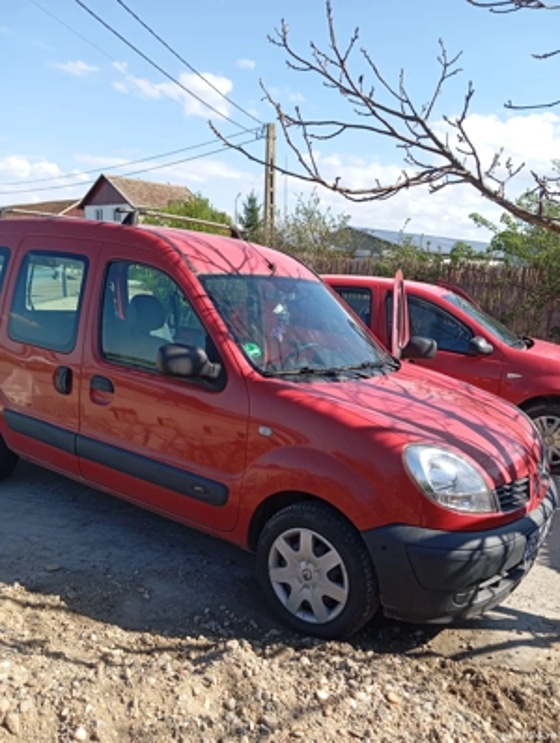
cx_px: 280
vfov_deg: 63.4
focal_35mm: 28
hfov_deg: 49.9
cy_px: 372
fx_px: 602
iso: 116
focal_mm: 4.22
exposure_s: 1/412
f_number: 1.8
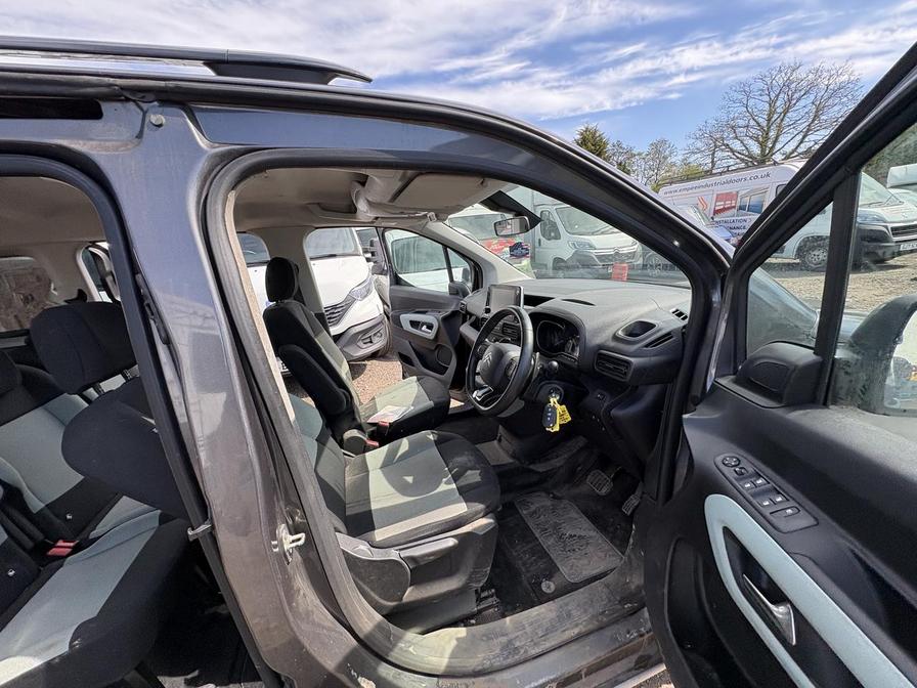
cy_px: 344
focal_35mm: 14
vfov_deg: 85.7
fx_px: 371
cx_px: 458
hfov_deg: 102.1
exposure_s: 1/331
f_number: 2.2
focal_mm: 2.22
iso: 50
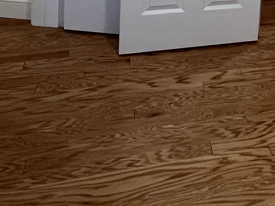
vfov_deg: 19.4
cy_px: -140
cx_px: 324
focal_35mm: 61
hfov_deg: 28.0
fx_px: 485
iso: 160
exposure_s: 1/120
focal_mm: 1.57
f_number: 1.8
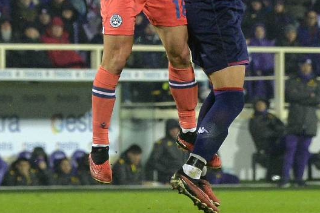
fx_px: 3538
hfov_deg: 5.2
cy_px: -24
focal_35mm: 398
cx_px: 261
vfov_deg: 3.4
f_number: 5
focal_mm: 175
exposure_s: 1/1000
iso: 2500
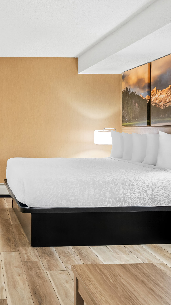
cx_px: 23
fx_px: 306
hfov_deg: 30.1
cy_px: 153
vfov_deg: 52.8
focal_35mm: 38
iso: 400
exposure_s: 1.6
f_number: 9
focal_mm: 24
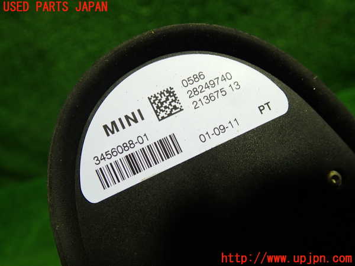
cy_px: 133
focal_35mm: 30
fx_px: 308
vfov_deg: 46.8
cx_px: 178
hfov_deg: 60.0
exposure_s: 1/50
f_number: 2.3
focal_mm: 5.4
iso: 200
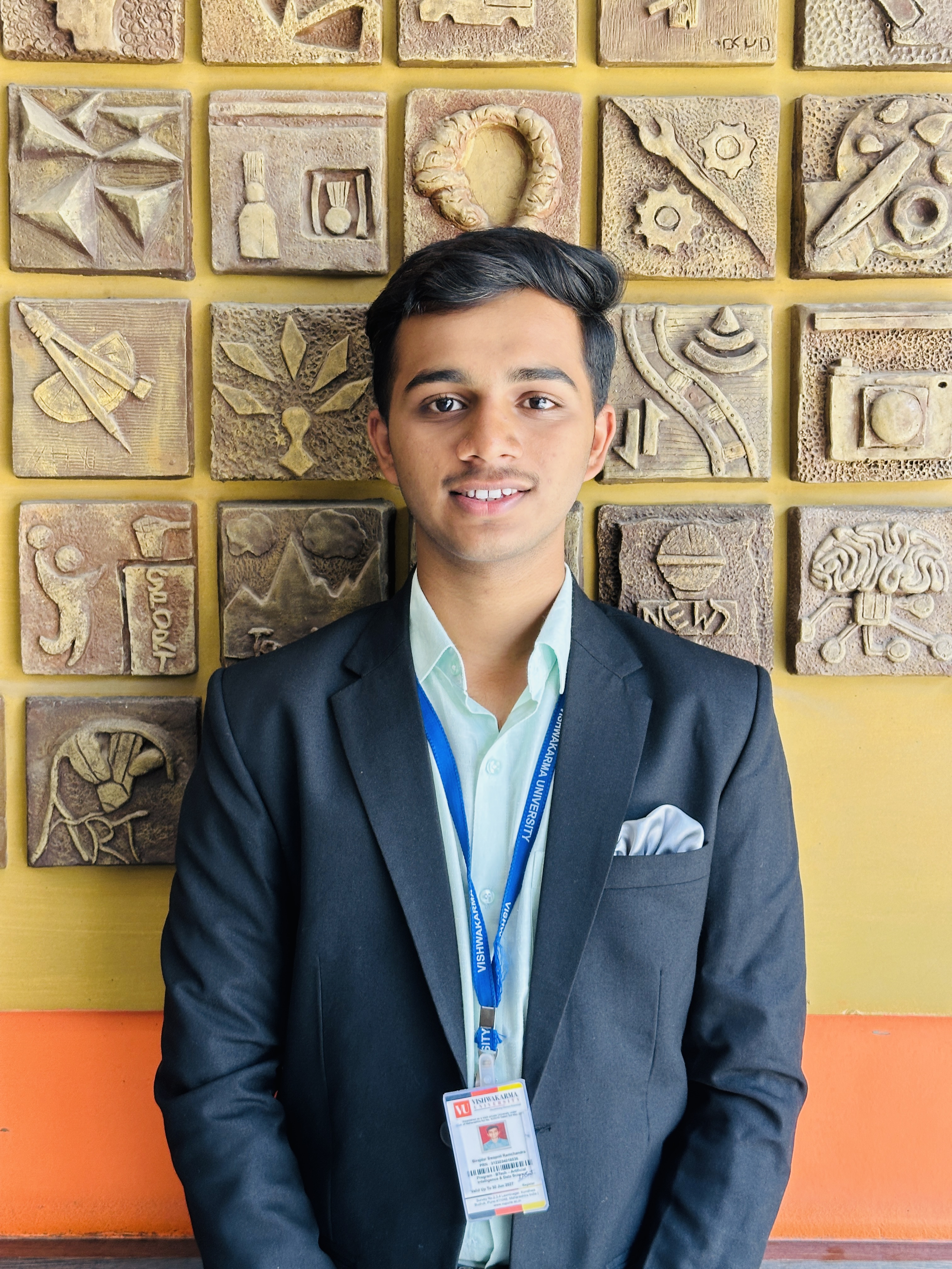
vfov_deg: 39.7
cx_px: 476
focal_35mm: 48
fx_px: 1760
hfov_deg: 30.3
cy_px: 634
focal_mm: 6.86
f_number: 1.78
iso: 80
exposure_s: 1/100
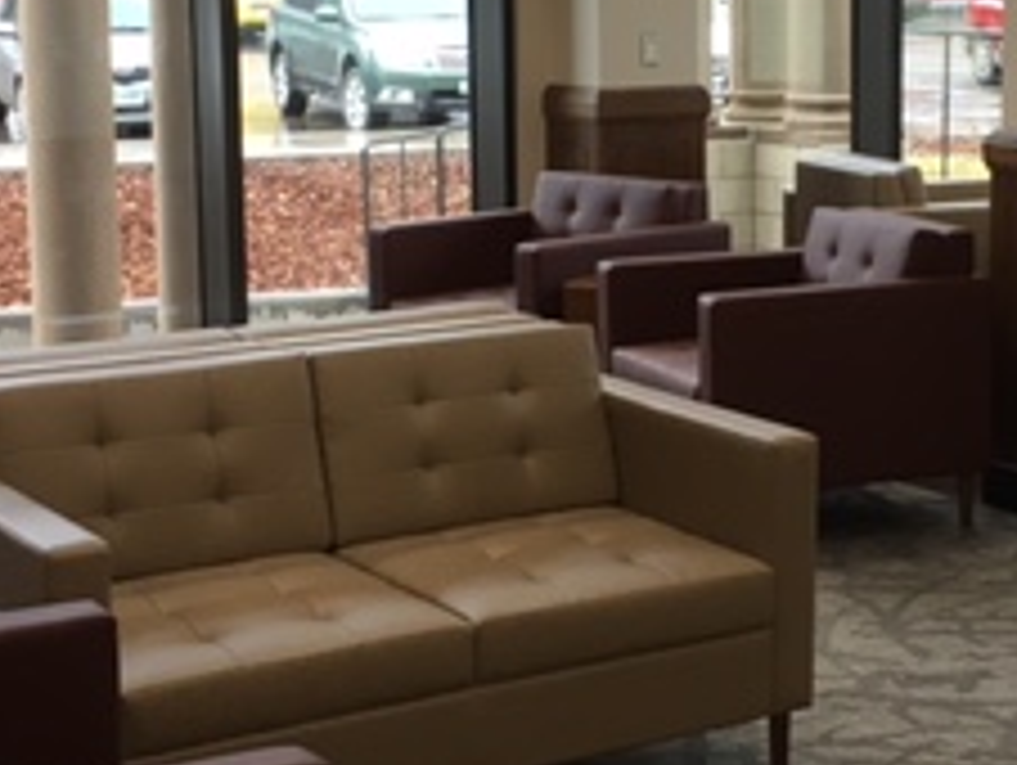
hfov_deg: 23.6
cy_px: 288
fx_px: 2412
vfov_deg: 18.0
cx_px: 738
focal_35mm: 82
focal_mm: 4.15
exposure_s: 1/30
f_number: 2.2
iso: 50
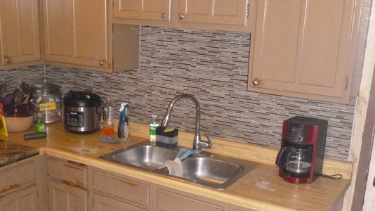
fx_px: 467
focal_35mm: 47
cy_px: 156
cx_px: 192
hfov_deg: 43.7
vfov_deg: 25.1
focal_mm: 6.4
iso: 1250
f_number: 4.4
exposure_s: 1/60
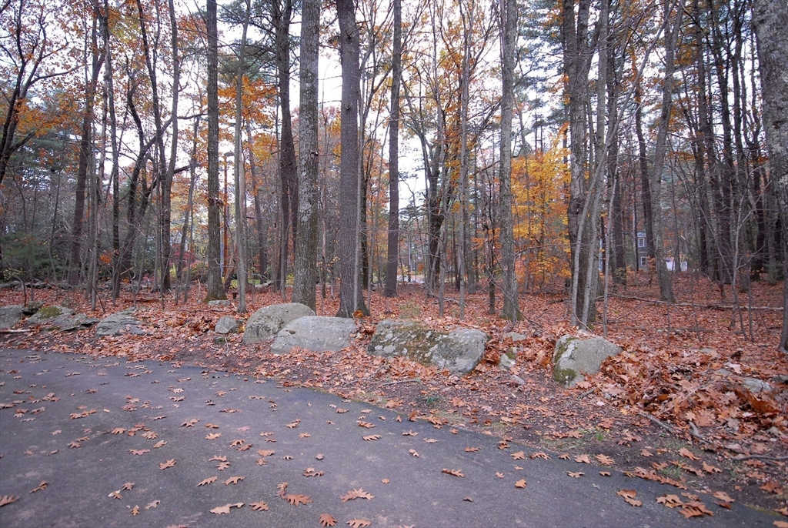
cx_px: 394
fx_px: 427
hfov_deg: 85.3
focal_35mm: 20
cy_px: 264
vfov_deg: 63.4
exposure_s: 1/60
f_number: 6.3
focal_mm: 13
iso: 500
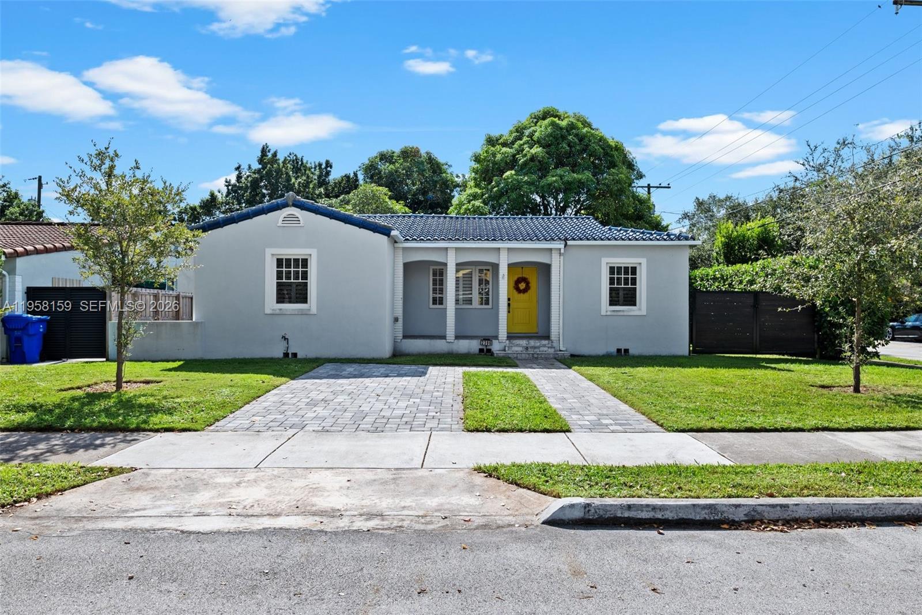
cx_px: 461
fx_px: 615
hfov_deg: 73.7
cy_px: 308
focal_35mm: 24
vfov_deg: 53.1
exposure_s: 1/160
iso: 100
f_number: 7.1
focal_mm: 24
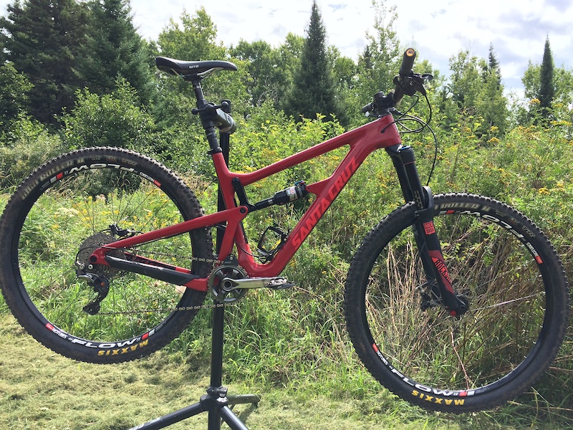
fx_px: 480
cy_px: 215
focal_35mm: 29
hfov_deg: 61.7
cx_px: 286
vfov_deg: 48.2
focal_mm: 4.15
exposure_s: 1/1053
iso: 32
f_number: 2.2
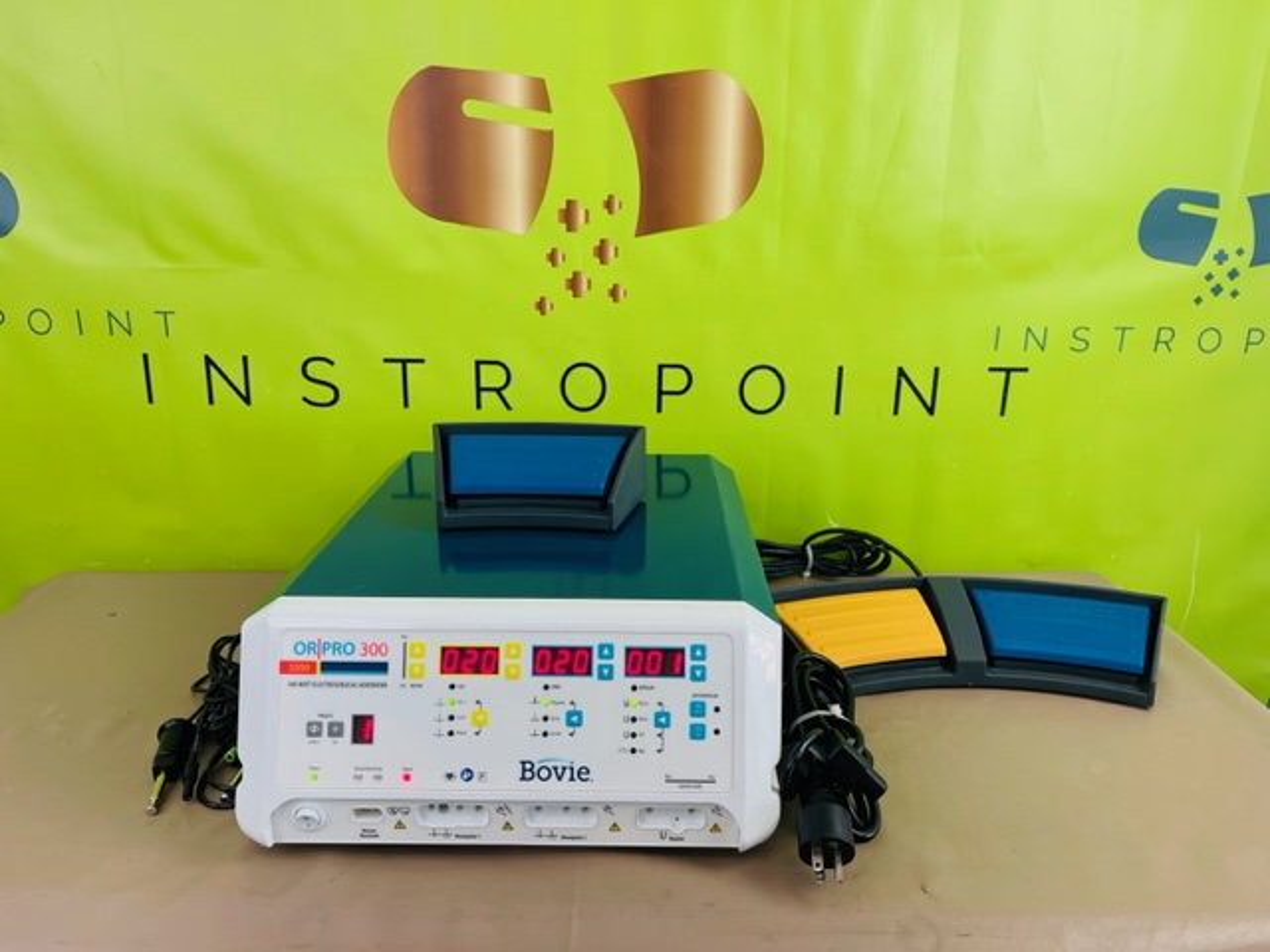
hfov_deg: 67.3
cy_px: 476
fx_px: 954
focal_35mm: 26
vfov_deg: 53.1
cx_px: 635
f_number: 1.6
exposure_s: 1/120
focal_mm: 5.1
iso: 80
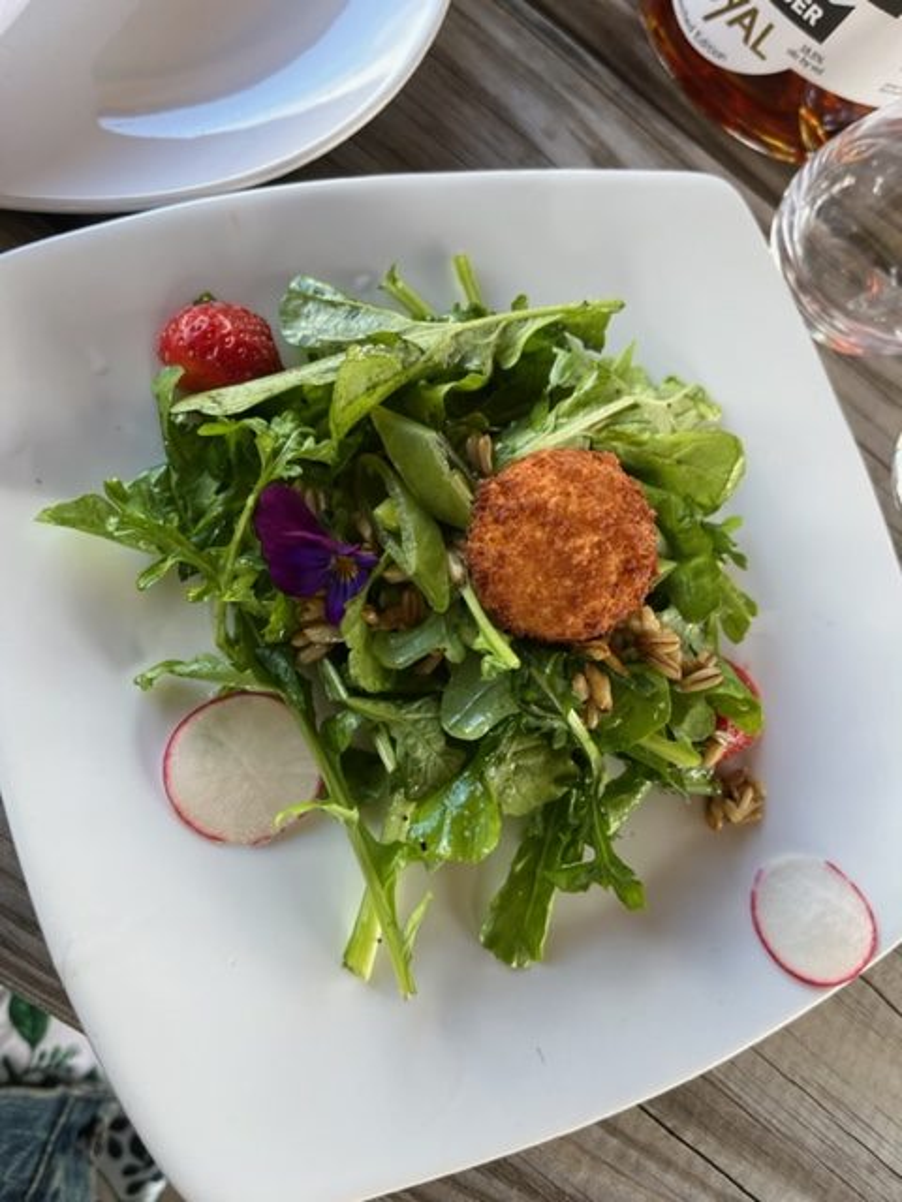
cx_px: 451
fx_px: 903
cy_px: 601
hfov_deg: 53.1
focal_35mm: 26
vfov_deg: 67.3
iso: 40
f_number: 1.6
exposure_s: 1/191
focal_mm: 5.1
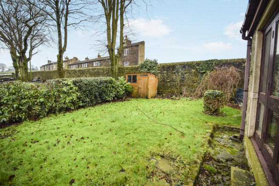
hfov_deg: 100.4
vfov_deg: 77.4
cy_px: 93
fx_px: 116
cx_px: 140
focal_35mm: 15
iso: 400
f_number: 5
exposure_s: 1/100
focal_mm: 10
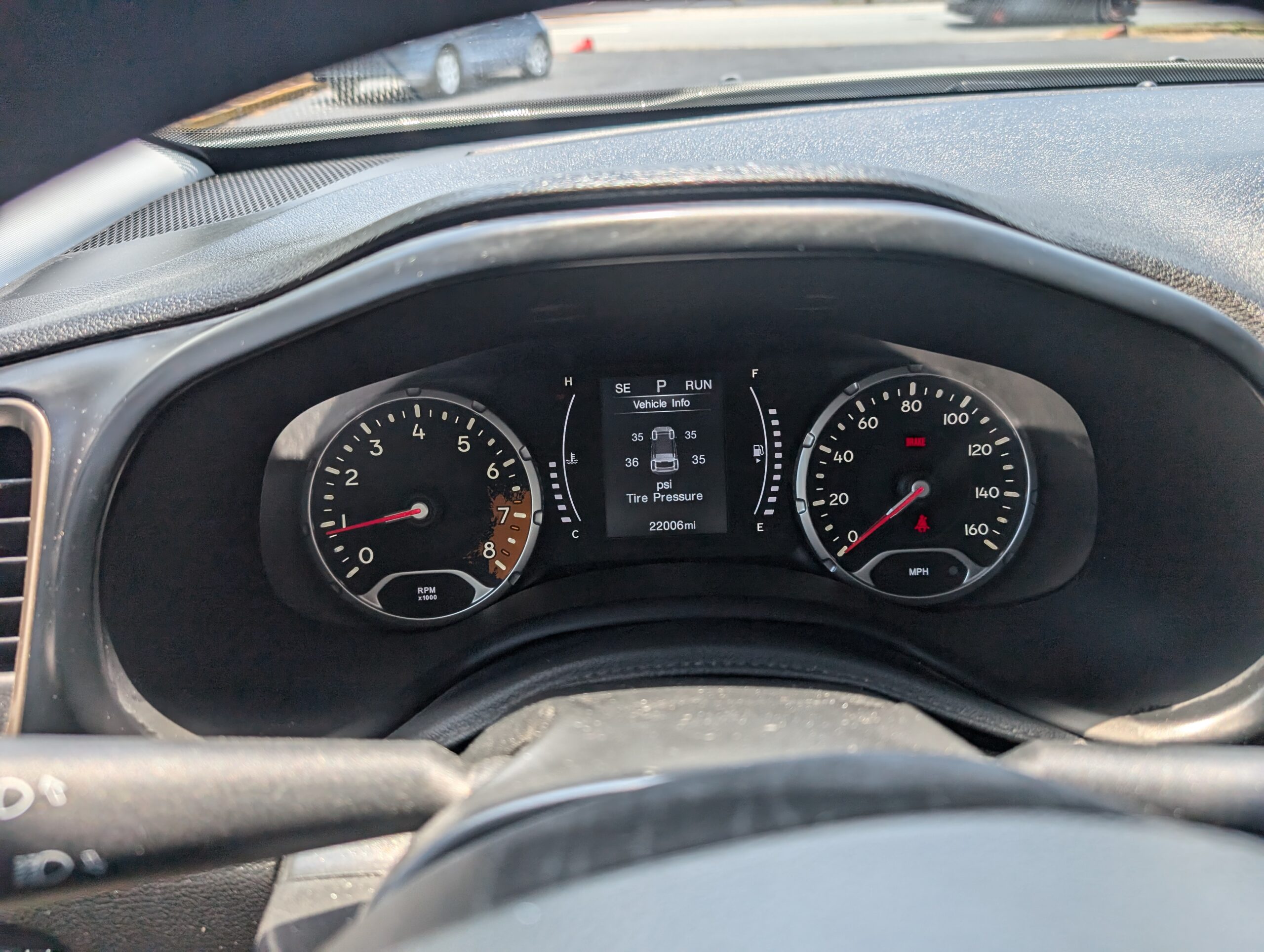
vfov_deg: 56.9
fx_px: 878
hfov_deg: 71.5
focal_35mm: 24
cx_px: 632
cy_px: 476
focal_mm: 6.9
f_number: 1.68
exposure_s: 1/204
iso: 15
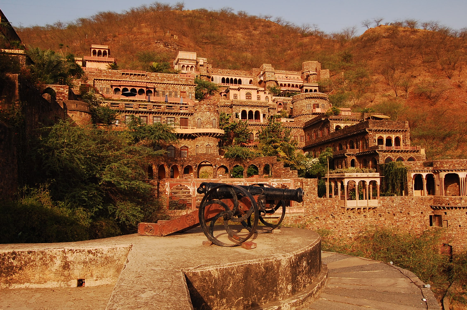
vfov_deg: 47.8
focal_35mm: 27
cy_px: 155
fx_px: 350
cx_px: 234
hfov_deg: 67.5
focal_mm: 18
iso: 200
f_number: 9
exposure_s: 1/320
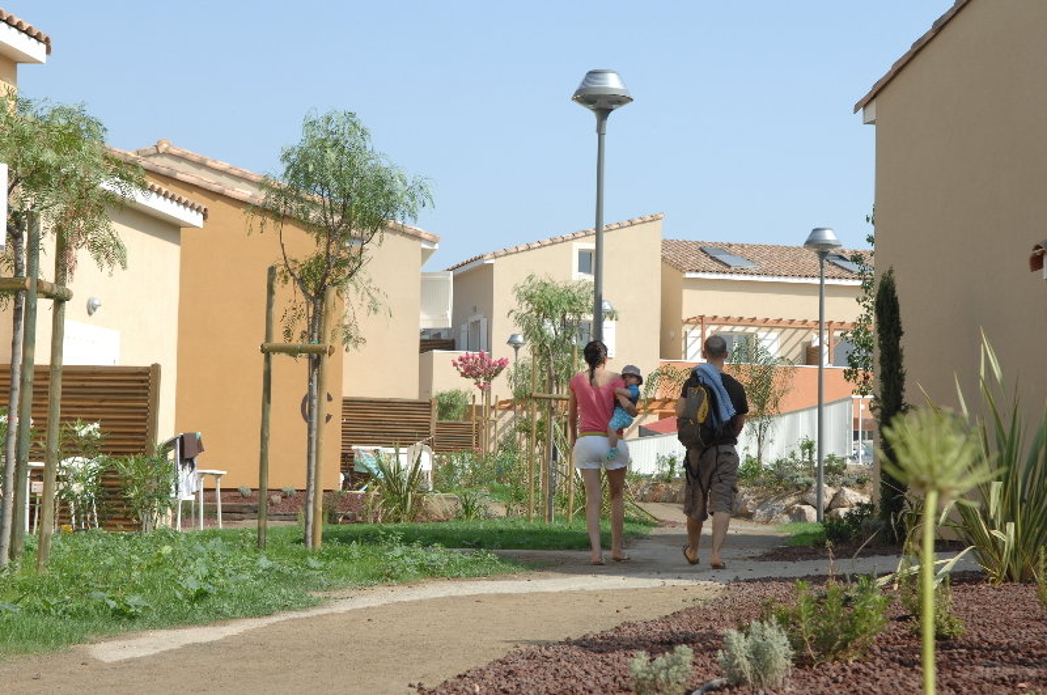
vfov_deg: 18.1
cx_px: 524
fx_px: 2178
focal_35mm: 75
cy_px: 348
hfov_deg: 27.0
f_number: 5.6
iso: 100
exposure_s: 1/100
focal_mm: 50
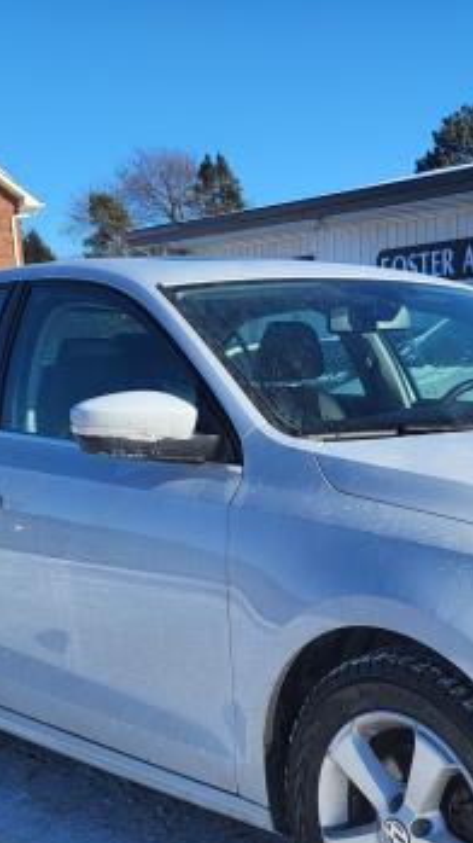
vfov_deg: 39.4
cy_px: 570
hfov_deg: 22.3
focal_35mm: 52
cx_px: 456
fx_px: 1161
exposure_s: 1/2905
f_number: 1.8
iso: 40
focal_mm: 5.4
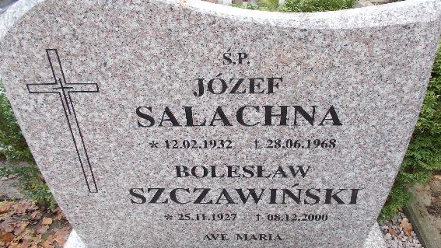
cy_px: 114
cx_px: 240
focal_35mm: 32
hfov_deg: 60.9
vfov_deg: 36.7
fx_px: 374
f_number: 3.2
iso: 80
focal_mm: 4.6
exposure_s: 1/40
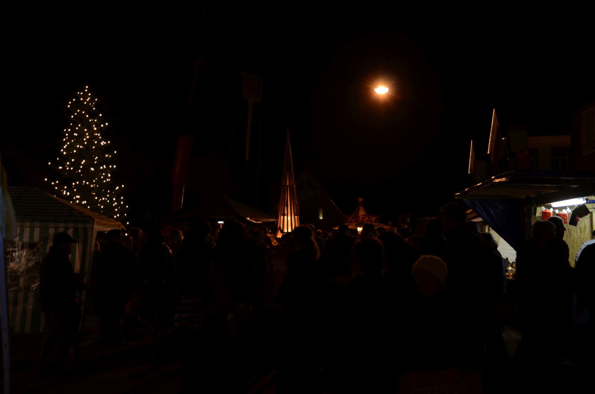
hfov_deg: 51.4
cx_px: 298
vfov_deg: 35.3
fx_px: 619
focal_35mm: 38
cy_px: 197
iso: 400
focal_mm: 25
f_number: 4
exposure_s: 1/20
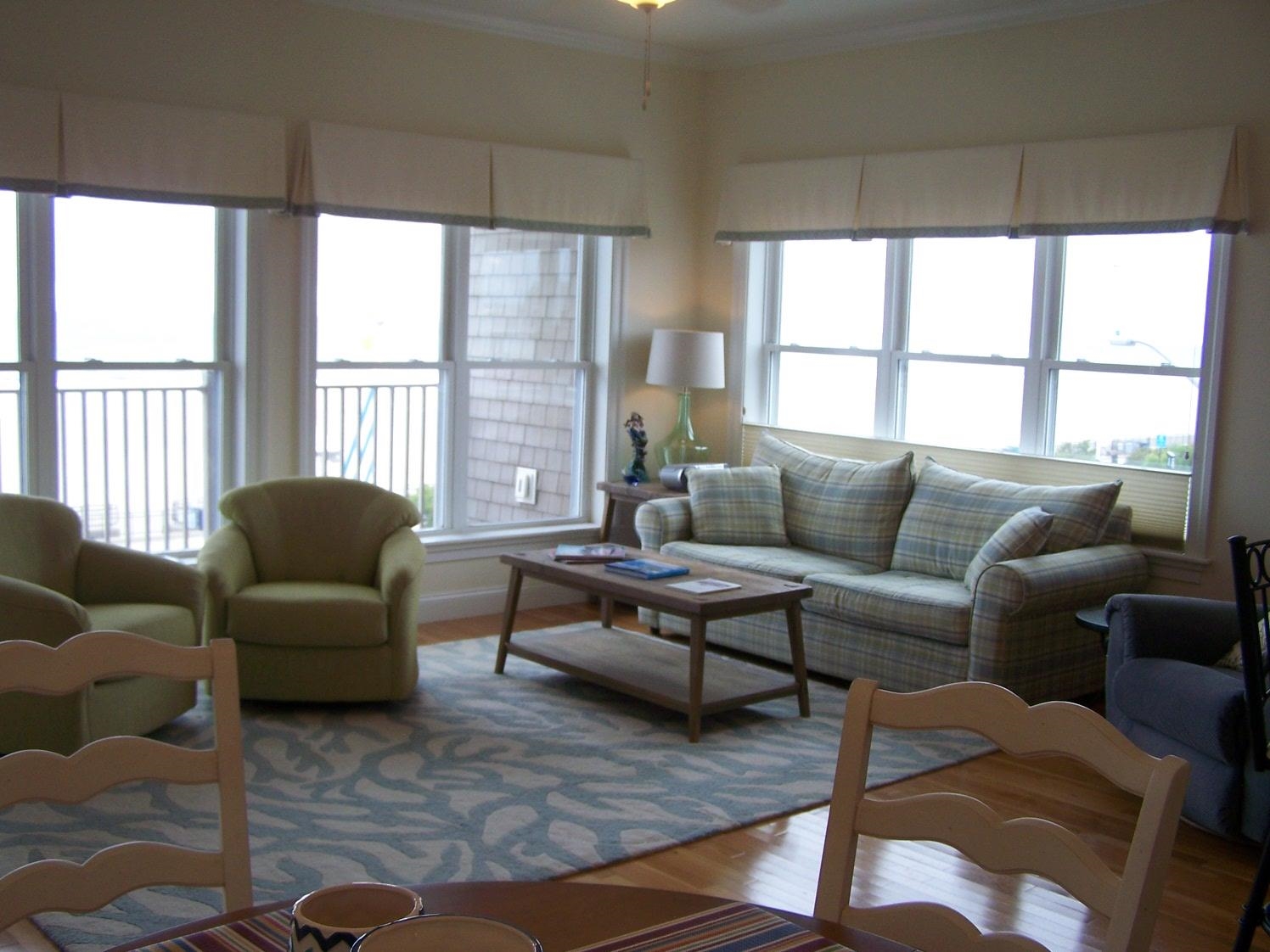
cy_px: 476
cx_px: 635
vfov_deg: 37.7
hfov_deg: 49.0
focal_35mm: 38
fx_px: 1394
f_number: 2.8
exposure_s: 1/60
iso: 80
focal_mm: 6.3
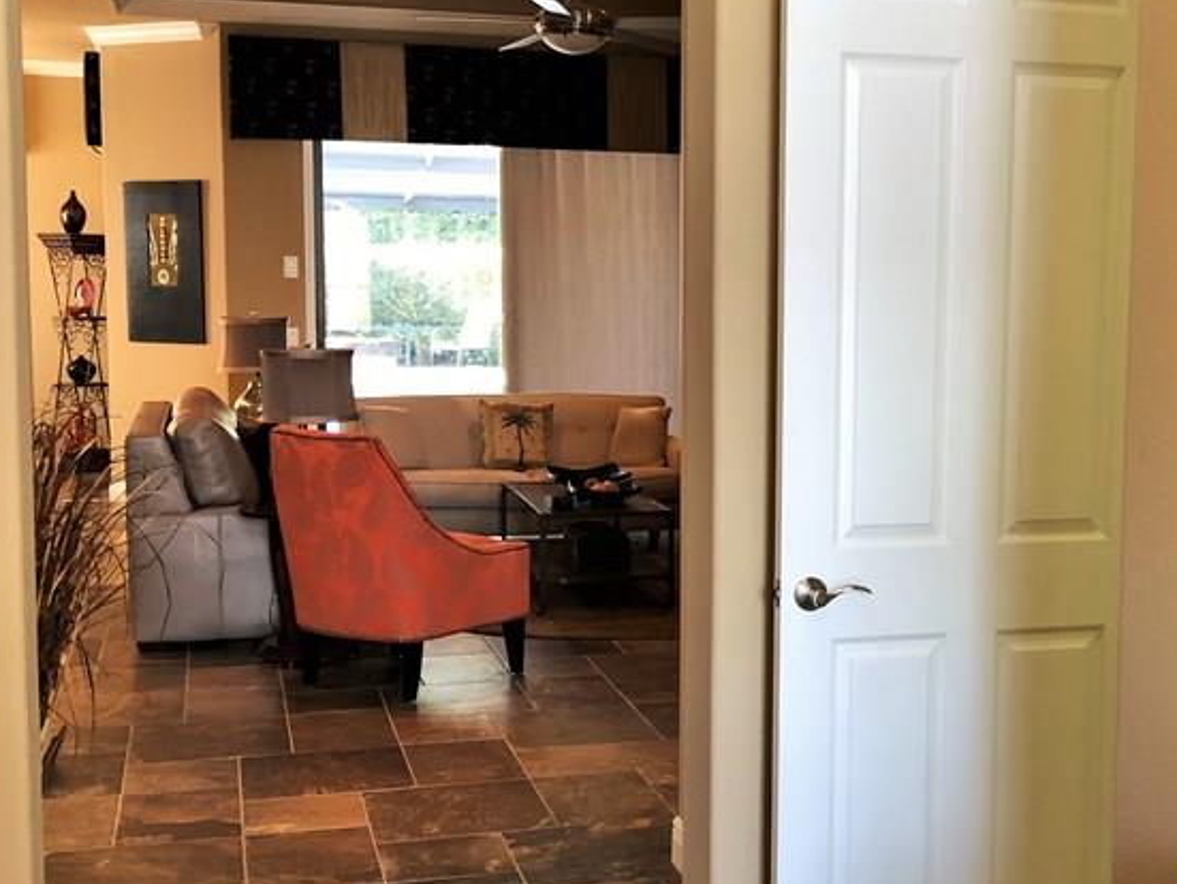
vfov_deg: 28.0
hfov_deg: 36.4
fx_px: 1769
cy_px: 487
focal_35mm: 52
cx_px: 792
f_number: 1.8
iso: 40
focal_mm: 3.99
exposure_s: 1/15
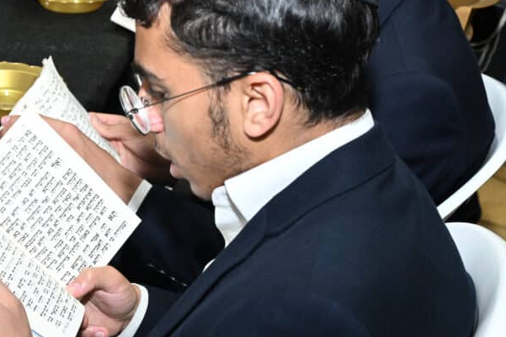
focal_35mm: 75
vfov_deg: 18.2
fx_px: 1054
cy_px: 182
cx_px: 89
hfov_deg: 26.4
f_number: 7.1
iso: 1600
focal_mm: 44
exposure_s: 1/125
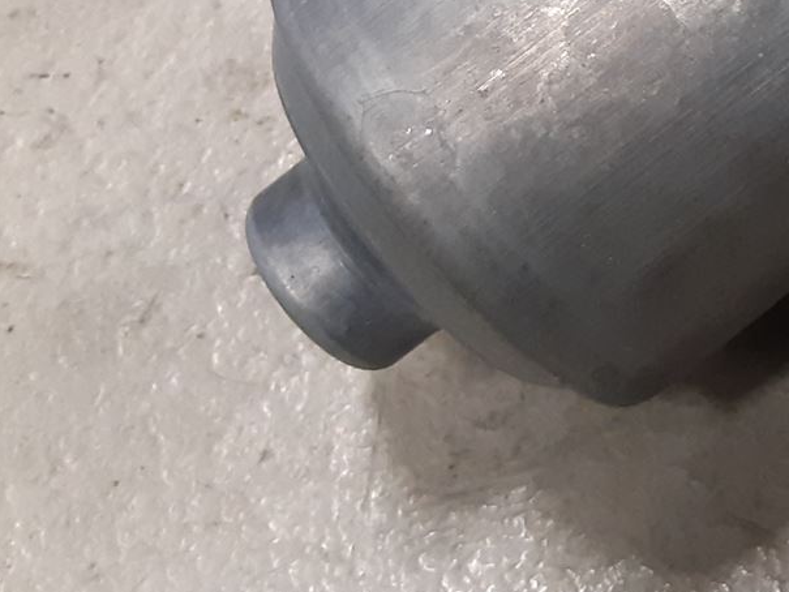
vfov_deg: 15.9
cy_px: -192
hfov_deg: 20.0
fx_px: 2006
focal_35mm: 88
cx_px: 1081
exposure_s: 1/50
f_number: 1.7
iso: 160
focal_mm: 3.93
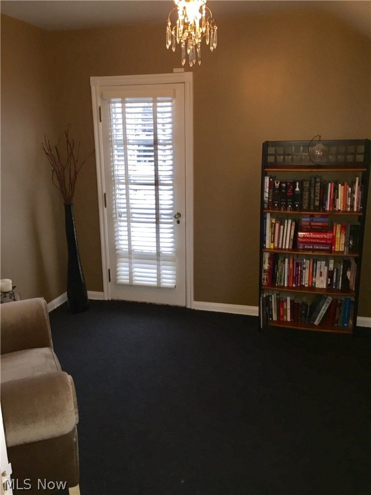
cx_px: 186
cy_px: 248
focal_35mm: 29
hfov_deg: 48.2
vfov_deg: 61.7
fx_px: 414
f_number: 2.2
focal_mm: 4.15
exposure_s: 1/24
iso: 100
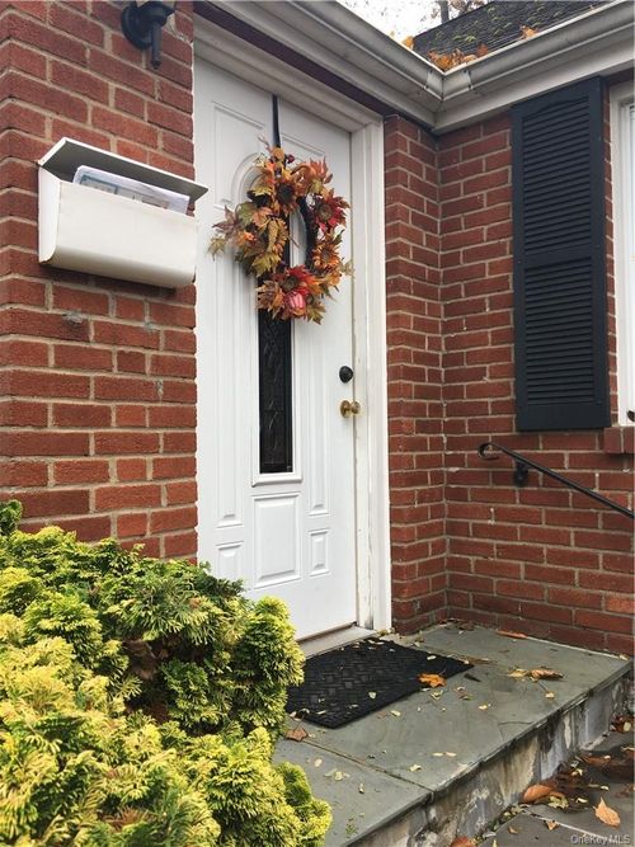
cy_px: 424
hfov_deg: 48.2
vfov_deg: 61.7
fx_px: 710
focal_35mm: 29
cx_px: 318
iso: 25
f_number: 2.2
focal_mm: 4.15
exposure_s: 1/120
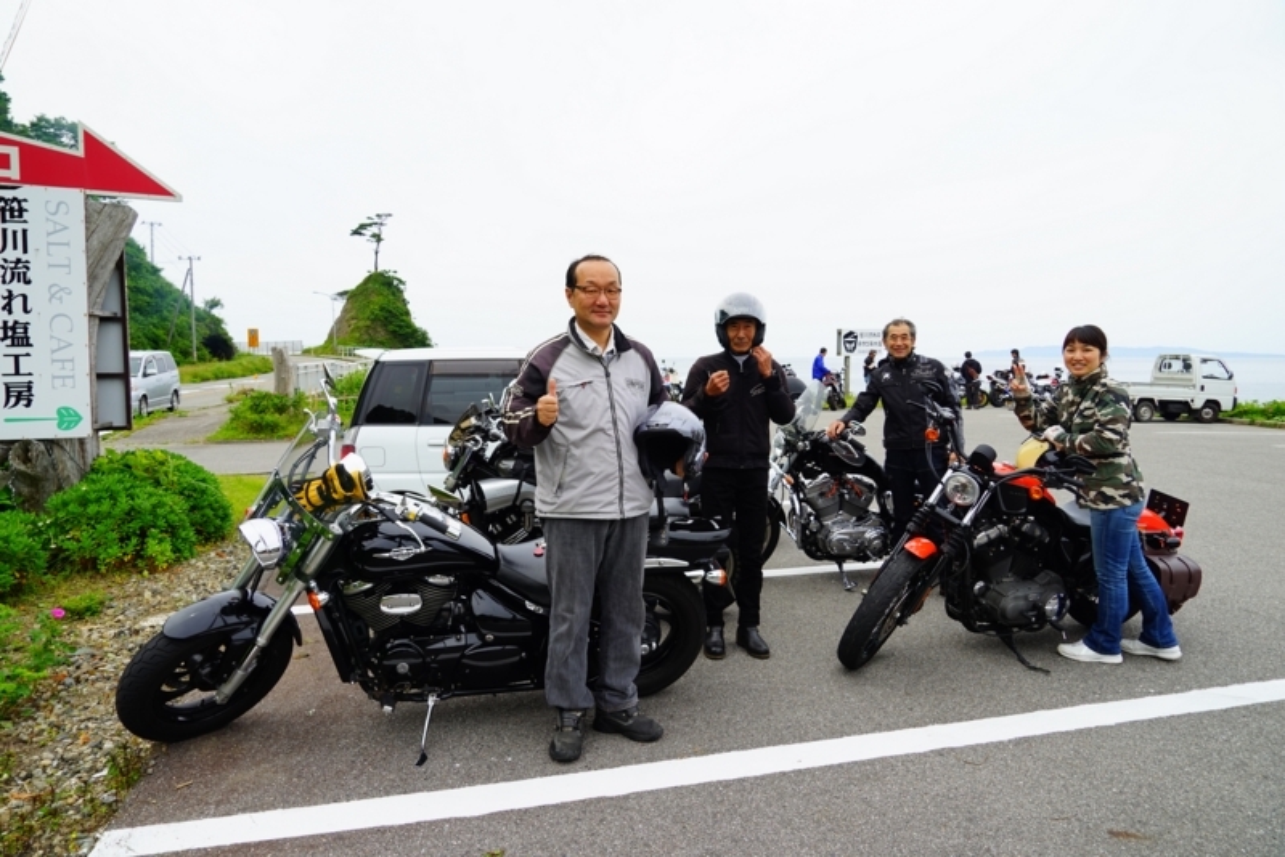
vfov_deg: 53.2
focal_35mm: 24
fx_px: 857
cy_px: 428
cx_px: 642
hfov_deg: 73.7
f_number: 9
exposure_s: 1/100
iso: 100
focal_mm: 24
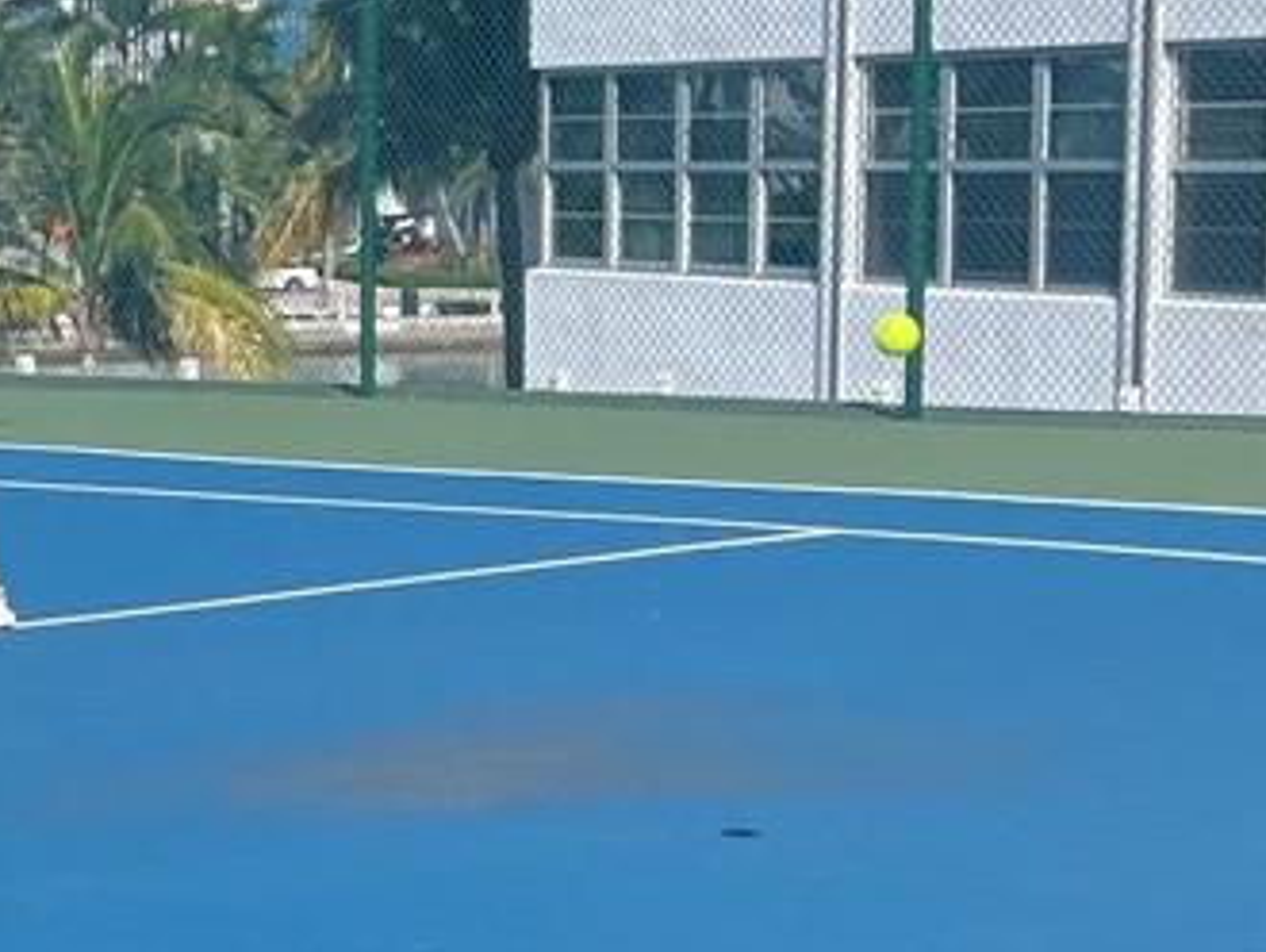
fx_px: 4612
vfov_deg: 11.8
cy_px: 687
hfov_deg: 13.9
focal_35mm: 126
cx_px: -997
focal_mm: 5.1
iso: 50
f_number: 1.6
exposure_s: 1/3876
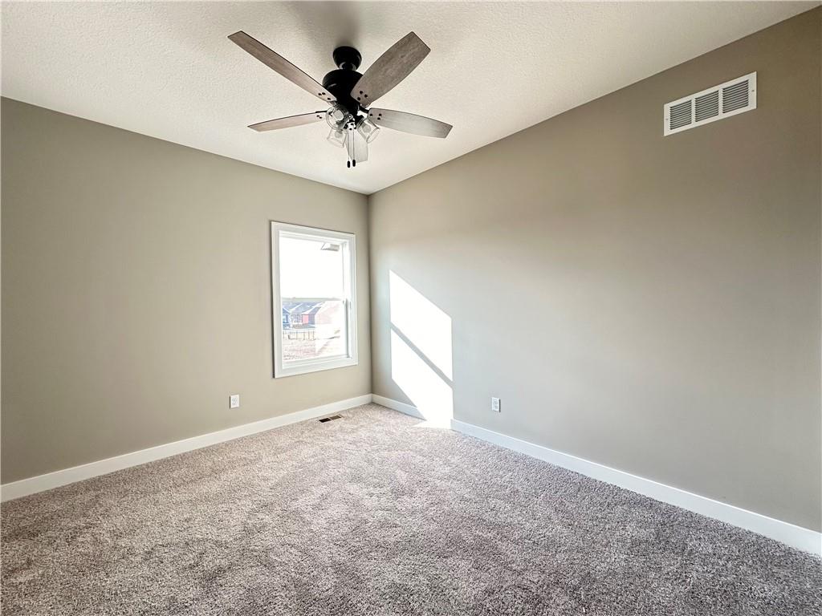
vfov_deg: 85.7
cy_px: 308
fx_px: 332
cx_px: 411
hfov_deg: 102.1
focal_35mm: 14
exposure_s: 1/99
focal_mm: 2.22
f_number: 2.2
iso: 125
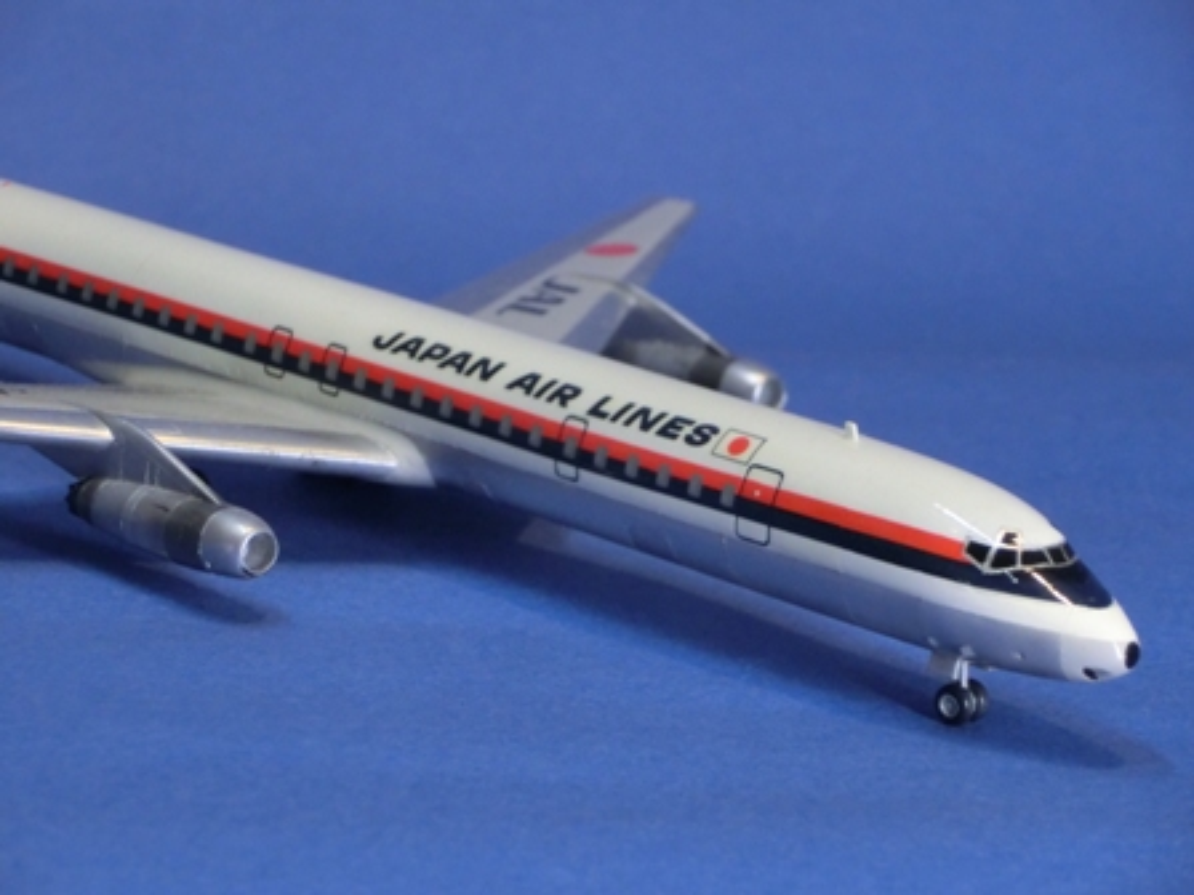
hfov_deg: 13.0
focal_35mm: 152
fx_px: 5243
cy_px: 448
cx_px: 597
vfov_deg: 9.8
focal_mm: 26.91
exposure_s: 1/80
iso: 800
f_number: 5.9
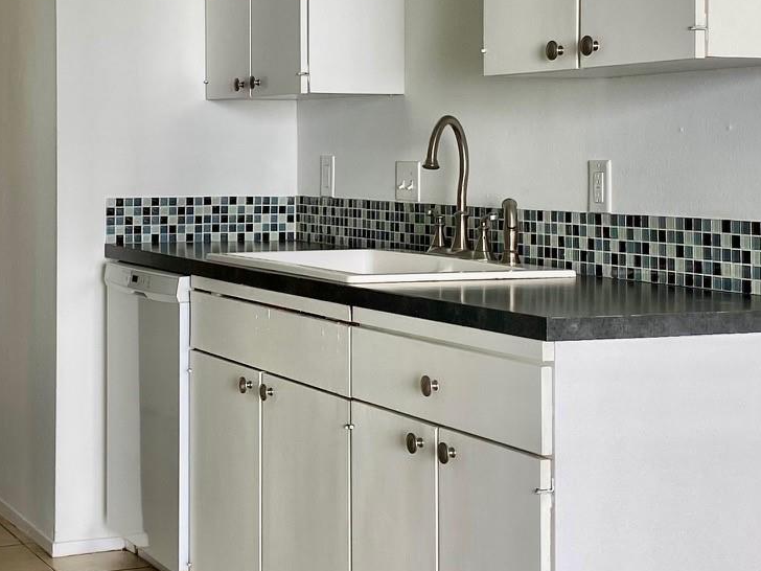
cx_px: 228
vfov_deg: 20.3
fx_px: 1583
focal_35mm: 72
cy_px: 173
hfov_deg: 26.8
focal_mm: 4.25
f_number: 1.8
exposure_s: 1/120
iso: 50
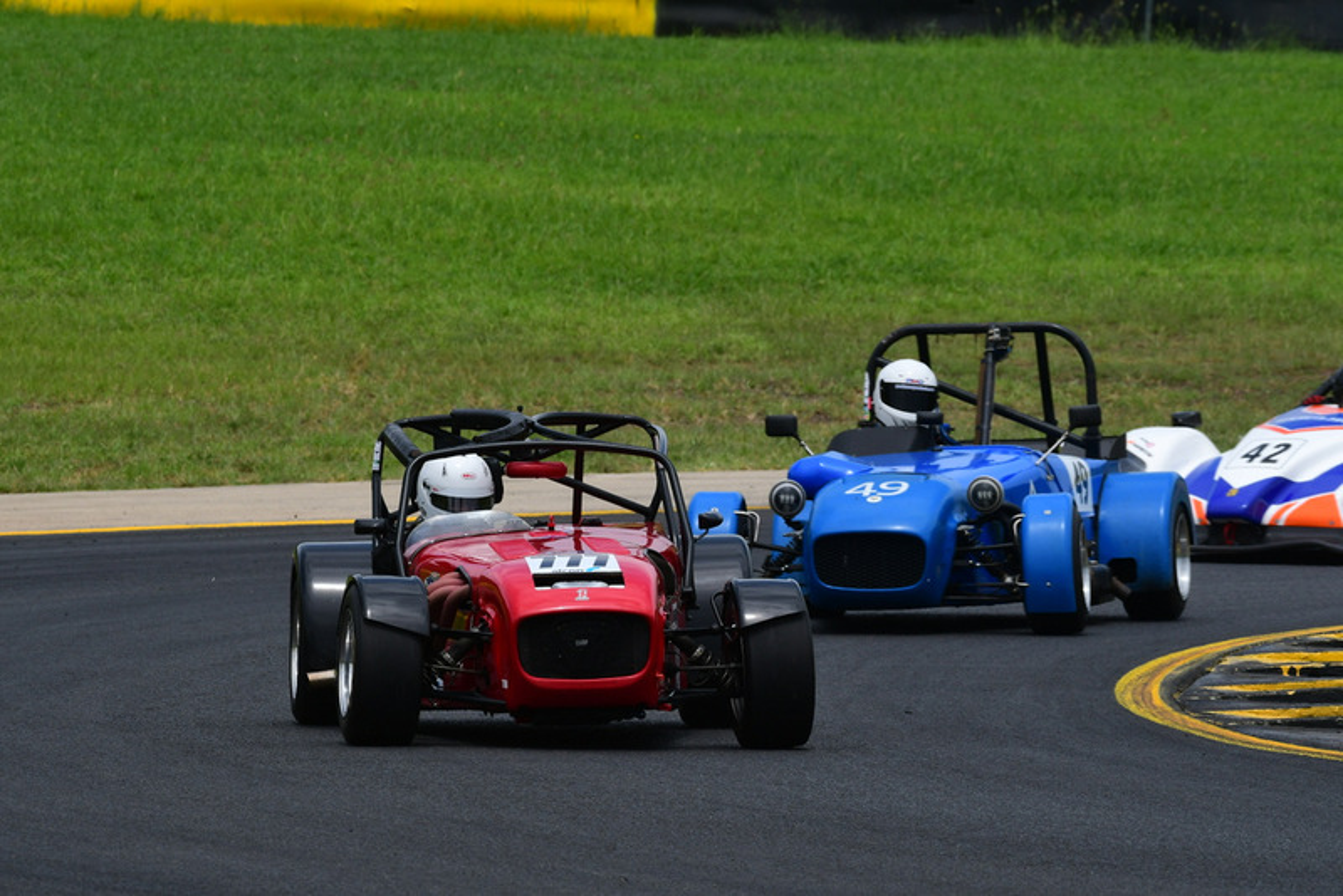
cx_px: 672
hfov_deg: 4.7
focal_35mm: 435
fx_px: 16233
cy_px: 448
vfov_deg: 3.2
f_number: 11
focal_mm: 290
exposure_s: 1/640
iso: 320
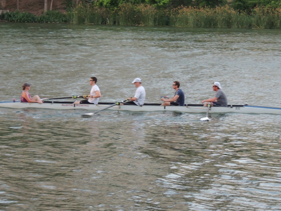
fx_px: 1502
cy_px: 106
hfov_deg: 10.7
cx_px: 140
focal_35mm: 185
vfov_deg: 8.0
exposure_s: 1/30
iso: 720
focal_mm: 33
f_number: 4.6
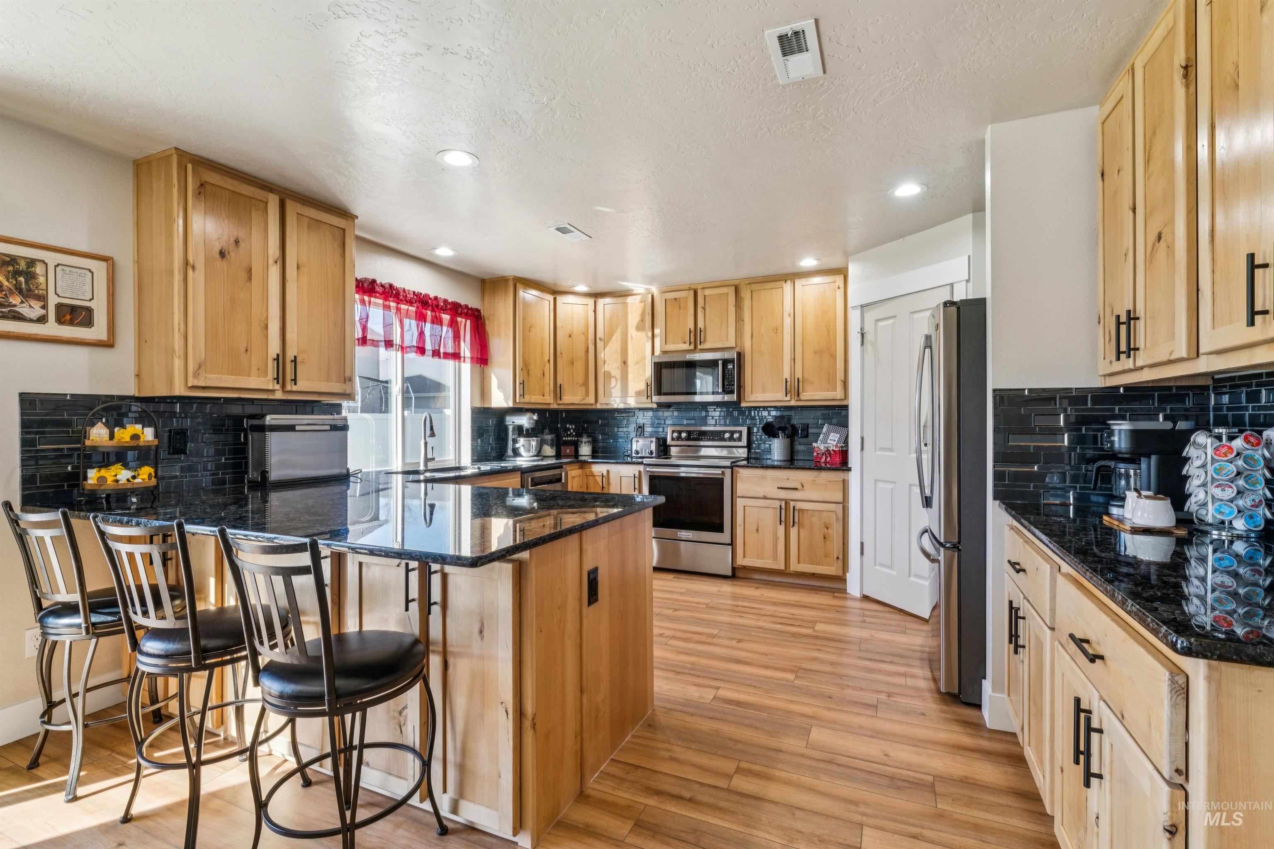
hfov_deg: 95.7
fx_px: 577
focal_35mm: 16
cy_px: 424
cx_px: 637
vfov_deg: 72.7
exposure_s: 1/20
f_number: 13
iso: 400
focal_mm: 16.3
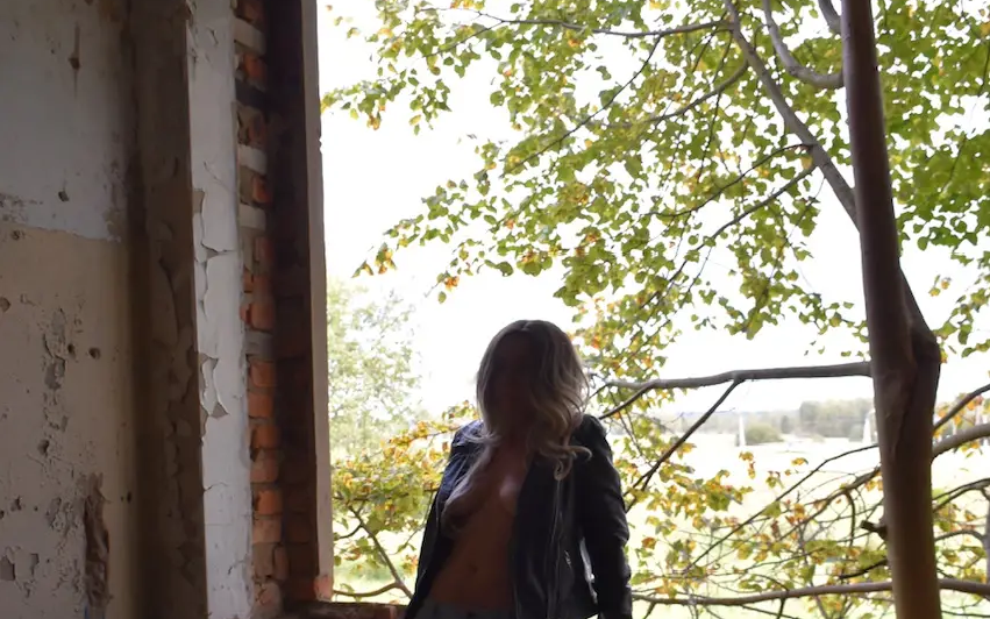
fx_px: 1241
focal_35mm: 46
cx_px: 495
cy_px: 495
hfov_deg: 43.5
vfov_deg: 27.4
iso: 500
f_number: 3.8
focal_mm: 20
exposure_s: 1/250
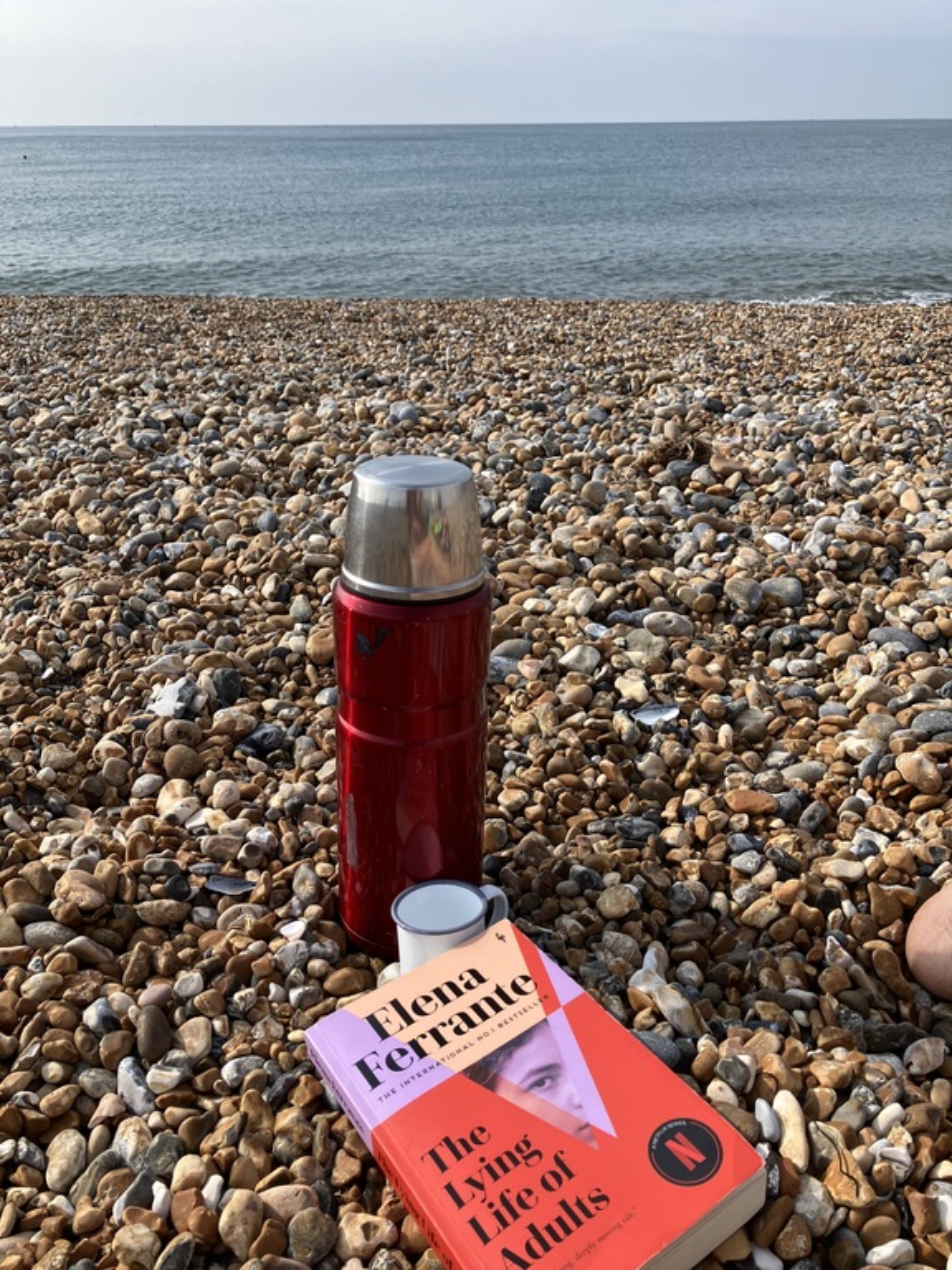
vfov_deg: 63.4
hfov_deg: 49.7
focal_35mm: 28
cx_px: 476
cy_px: 635
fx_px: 1027
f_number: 1.8
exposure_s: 1/1567
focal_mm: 3.99
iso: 32
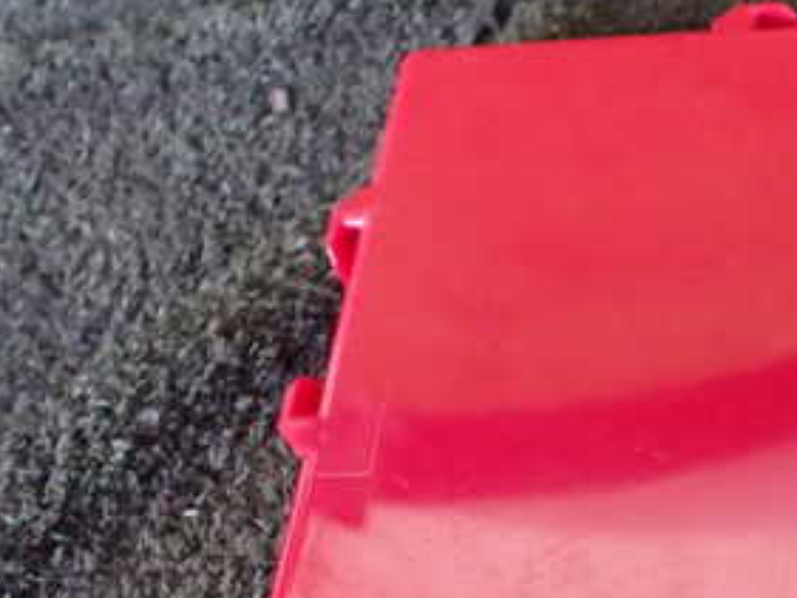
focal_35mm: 64
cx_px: 828
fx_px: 1474
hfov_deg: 28.1
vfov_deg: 22.9
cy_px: 337
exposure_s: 1/100
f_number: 2.3
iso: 800
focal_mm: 5.4
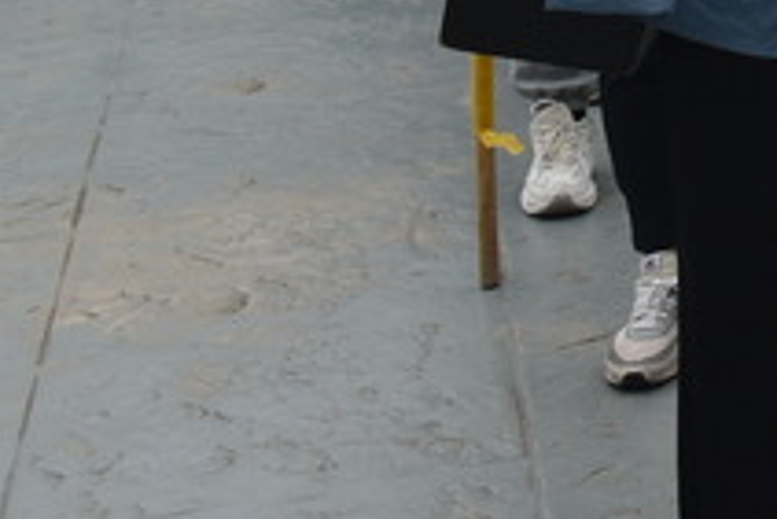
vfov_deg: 8.9
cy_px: -679
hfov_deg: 12.5
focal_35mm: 142
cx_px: 1598
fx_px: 3067
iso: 110
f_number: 8
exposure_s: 1/250
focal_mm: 20
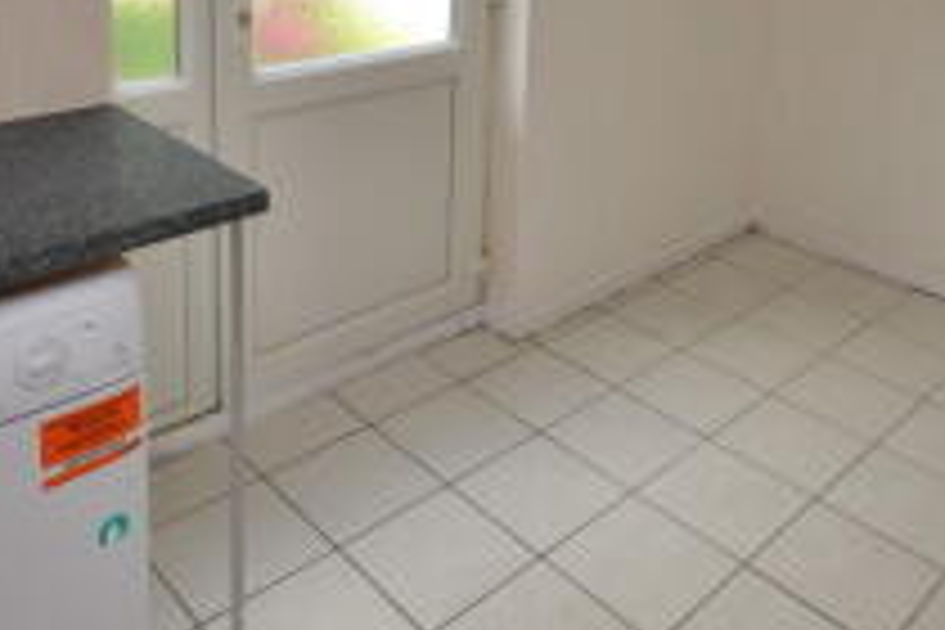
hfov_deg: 55.6
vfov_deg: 34.7
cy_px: -25
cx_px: 544
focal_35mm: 34
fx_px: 892
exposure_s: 1/125
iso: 400
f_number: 5.6
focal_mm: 10
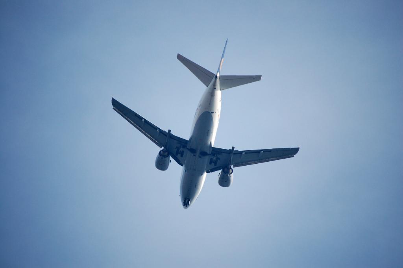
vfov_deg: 4.6
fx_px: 3356
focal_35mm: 300
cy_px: 134
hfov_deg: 6.9
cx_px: 202
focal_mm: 200
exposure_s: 1/1000
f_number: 5.6
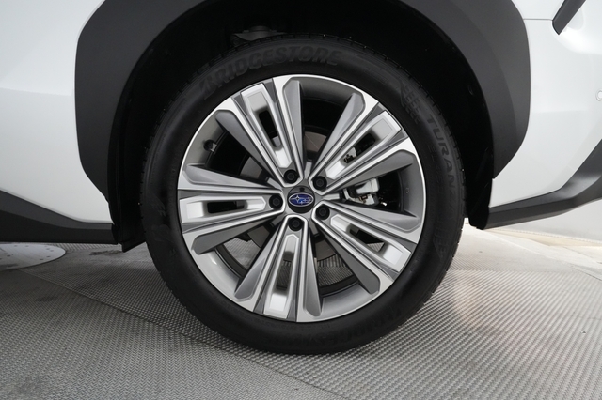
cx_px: 301
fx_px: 468
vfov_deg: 46.4
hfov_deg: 65.5
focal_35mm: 28
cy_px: 200
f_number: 9
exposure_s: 1/100
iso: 12800
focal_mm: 28
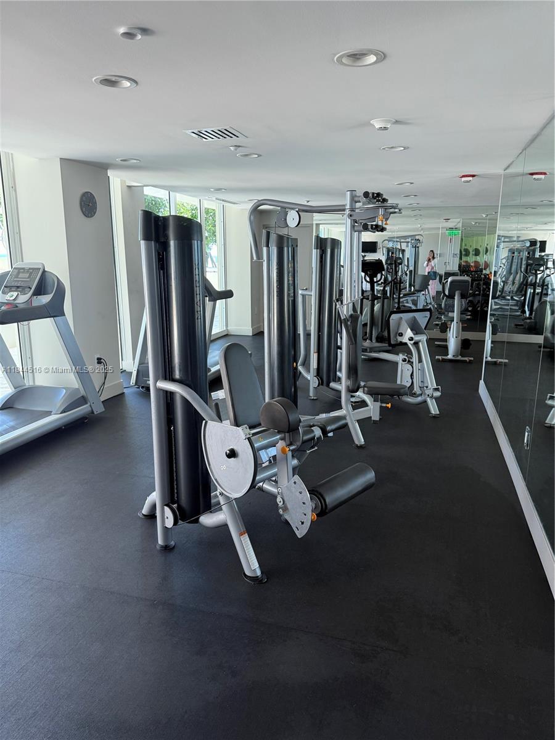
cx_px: 278
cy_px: 370
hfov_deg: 56.8
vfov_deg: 71.6
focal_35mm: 24
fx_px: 513
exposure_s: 1/121
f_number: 1.78
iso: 160
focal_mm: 6.76
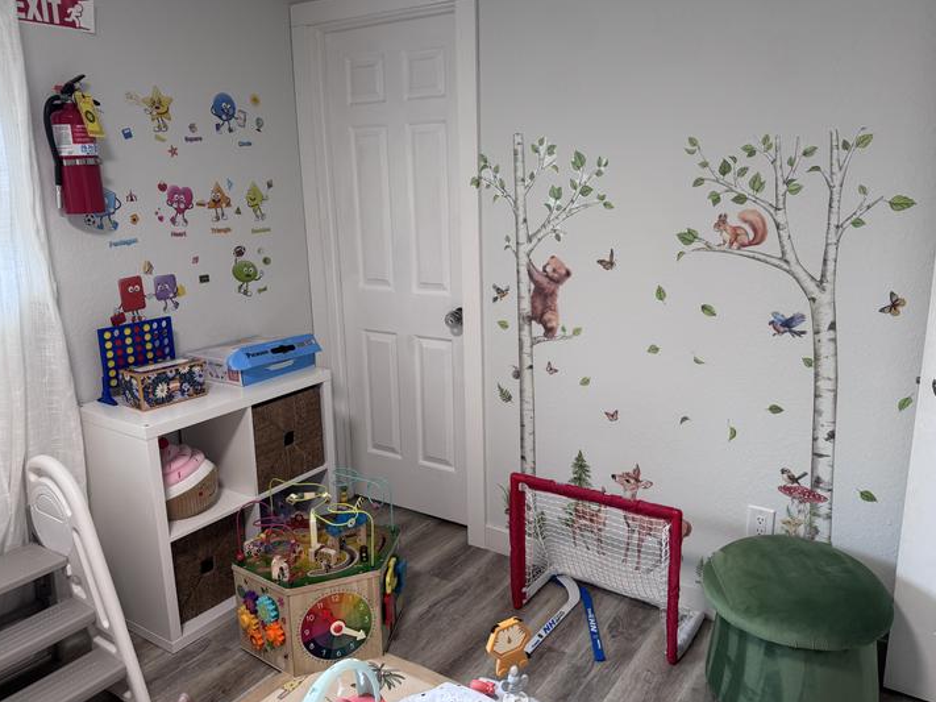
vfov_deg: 51.3
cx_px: 473
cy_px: 350
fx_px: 730
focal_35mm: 27
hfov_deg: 65.3
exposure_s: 1/60
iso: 160
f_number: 1.78
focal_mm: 6.76
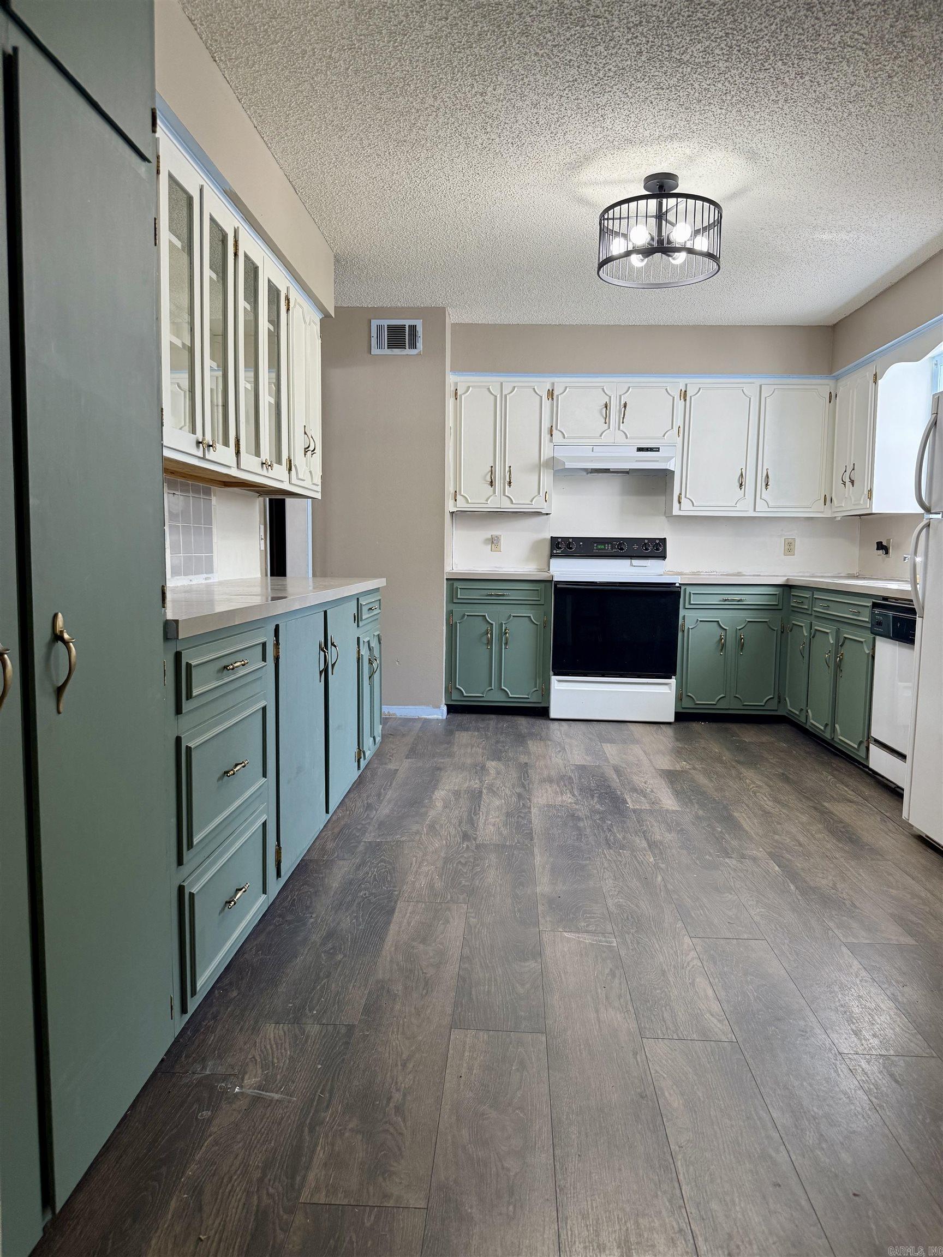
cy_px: 628
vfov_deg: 71.6
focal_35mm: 24
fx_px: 872
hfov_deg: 56.8
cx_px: 472
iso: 125
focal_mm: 6.76
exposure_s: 1/120
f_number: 1.78
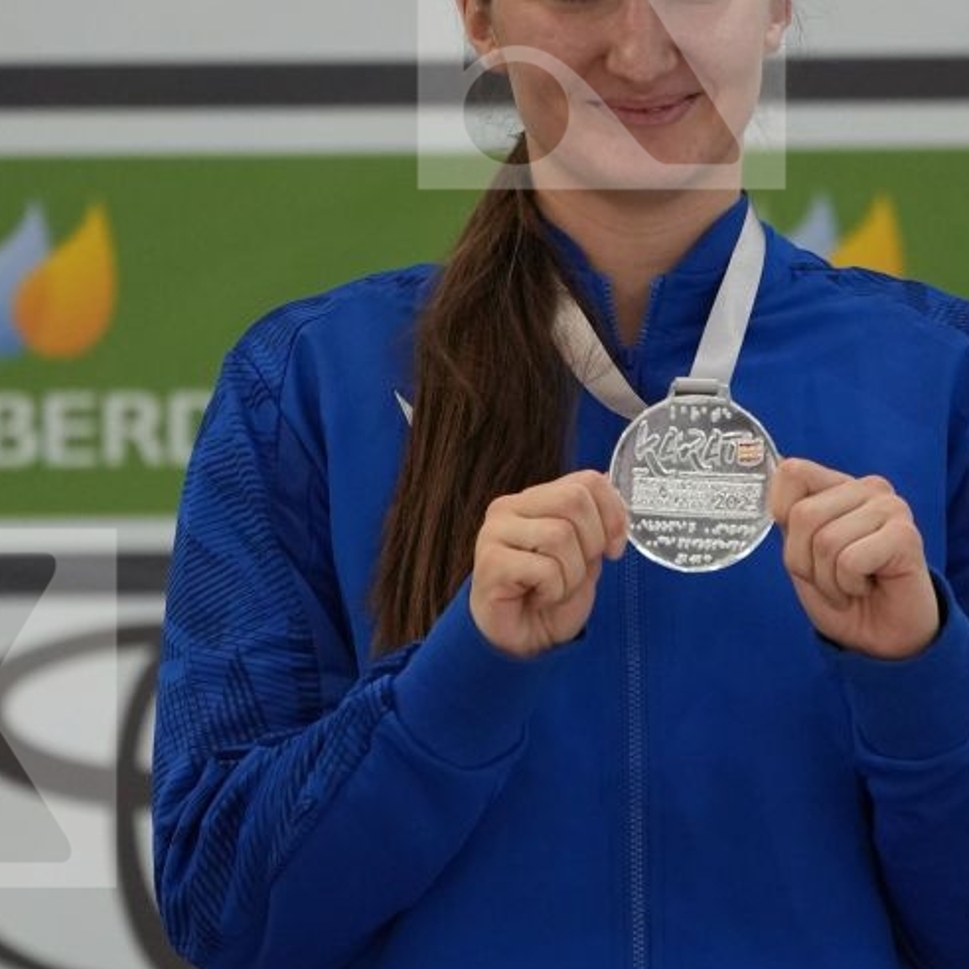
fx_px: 19731
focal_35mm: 623
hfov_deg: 2.8
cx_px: 602
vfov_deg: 2.8
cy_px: 708
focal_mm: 200
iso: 1600
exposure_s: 1/500
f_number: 2.8
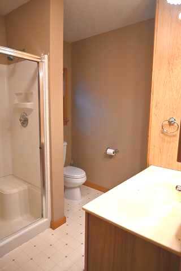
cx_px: 90
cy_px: 136
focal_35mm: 24
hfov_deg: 53.1
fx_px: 181
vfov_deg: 73.7
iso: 1600
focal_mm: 16
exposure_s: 1/125
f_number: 3.5
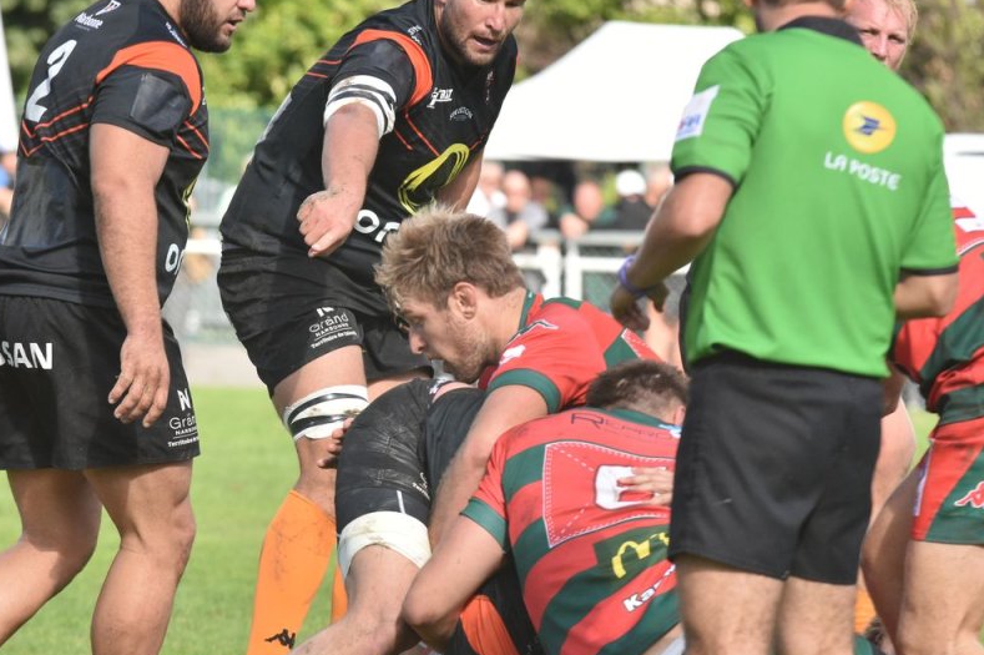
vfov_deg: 3.4
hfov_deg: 5.0
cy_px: 410
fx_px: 11172
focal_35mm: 409
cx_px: 427
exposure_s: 1/2000
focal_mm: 210
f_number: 7.1
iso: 1000
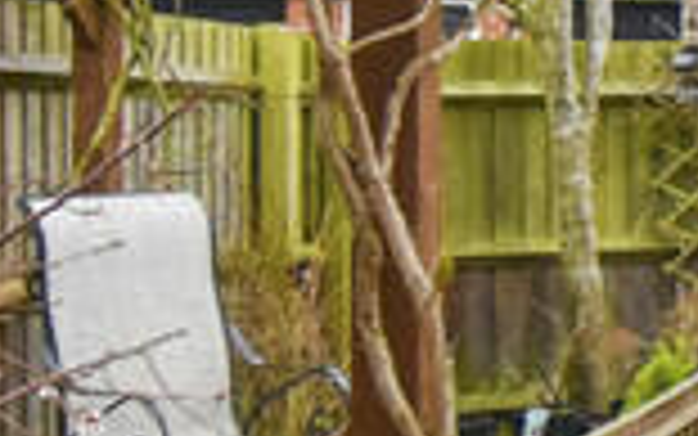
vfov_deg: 13.0
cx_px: 1144
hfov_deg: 17.7
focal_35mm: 101
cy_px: 173
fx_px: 1922
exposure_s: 1/250
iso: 500
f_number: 4.5
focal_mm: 10
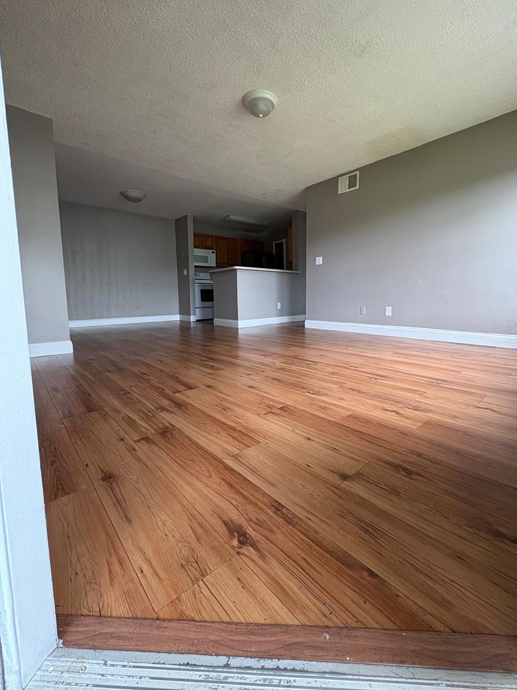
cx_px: 273
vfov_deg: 98.1
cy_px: 325
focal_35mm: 15
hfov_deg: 81.7
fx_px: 299
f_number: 2.2
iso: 250
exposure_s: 1/60
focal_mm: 2.22
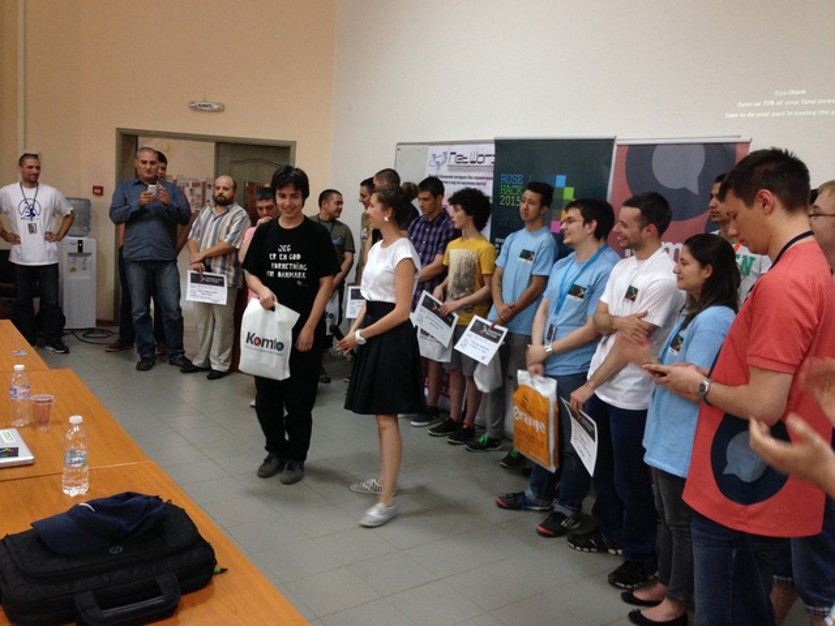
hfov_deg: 55.4
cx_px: 418
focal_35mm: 33
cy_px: 313
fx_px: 796
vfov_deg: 42.9
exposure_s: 1/20
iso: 160
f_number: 2.4
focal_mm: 4.12
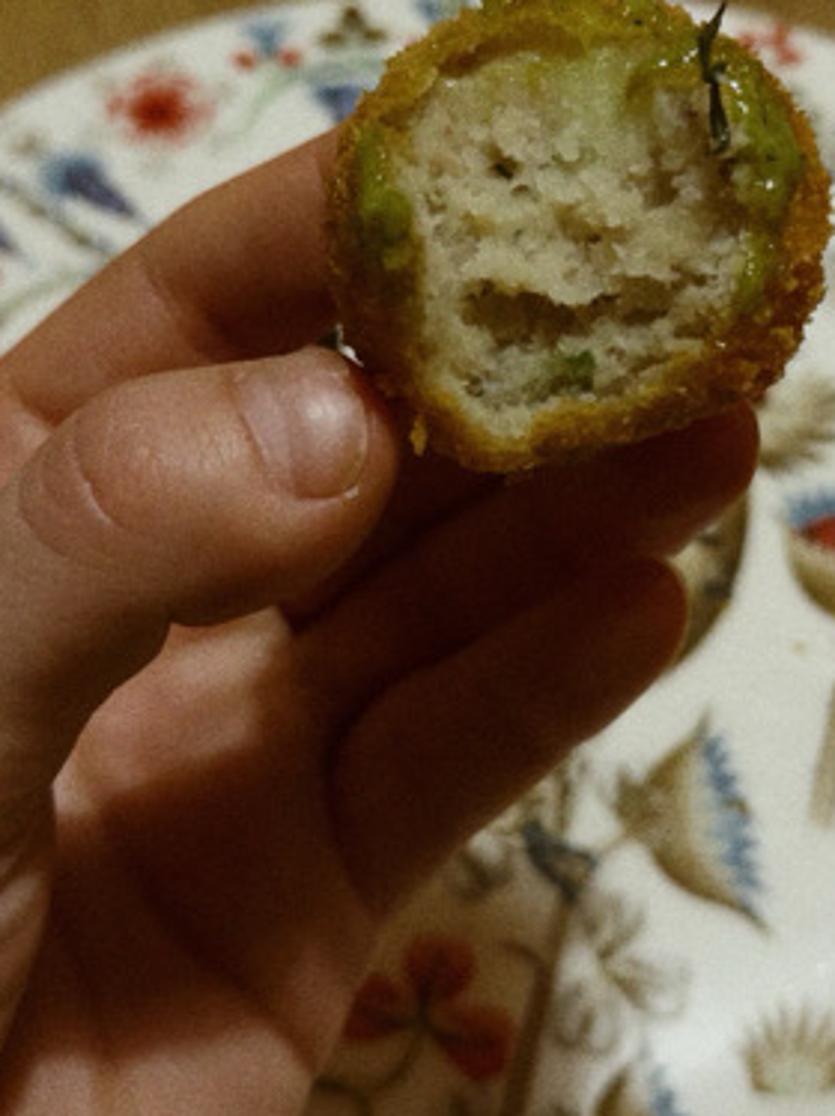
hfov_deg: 22.2
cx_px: 535
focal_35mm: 66
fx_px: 2125
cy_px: 397
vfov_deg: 29.3
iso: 400
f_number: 1.78
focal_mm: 6.76
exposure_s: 1/50
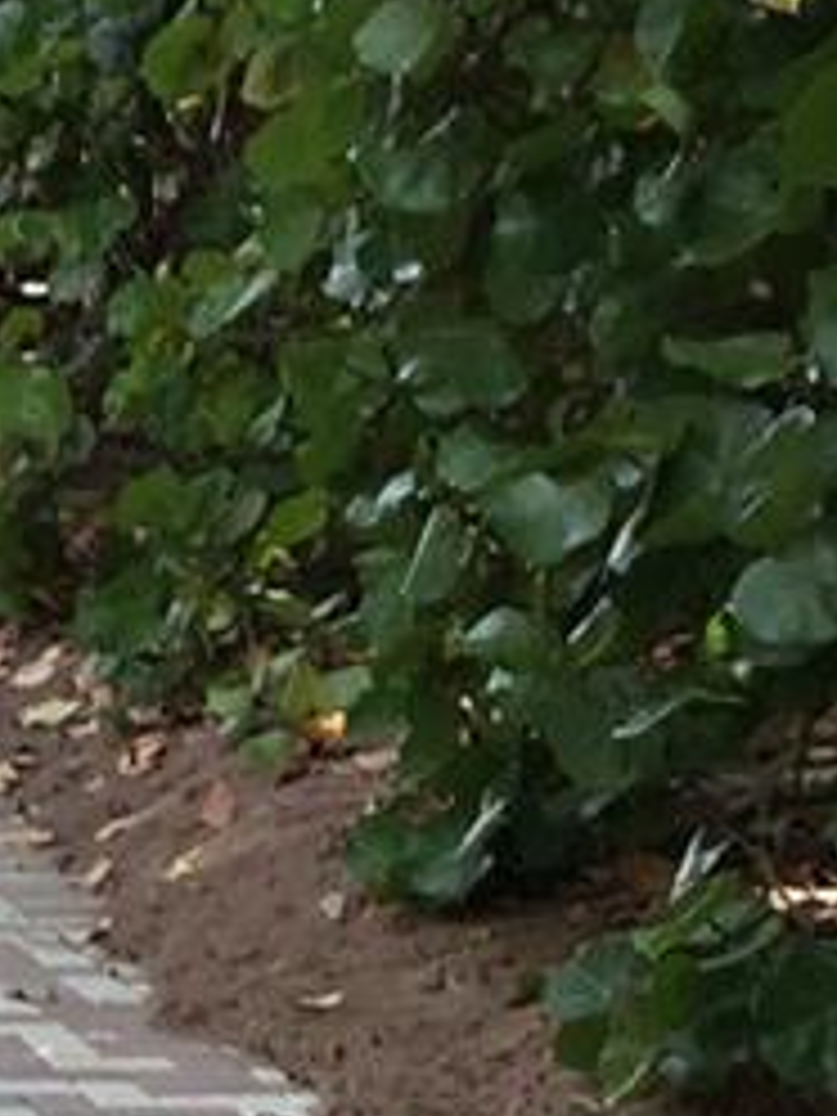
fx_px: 4836
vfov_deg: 12.9
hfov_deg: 9.4
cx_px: -652
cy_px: 1278
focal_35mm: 150
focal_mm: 3.3
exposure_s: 1/120
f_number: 2.4
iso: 25
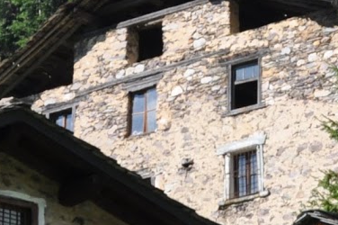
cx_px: 189
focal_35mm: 196
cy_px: 133
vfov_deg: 7.0
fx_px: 1839
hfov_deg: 10.5
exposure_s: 1/320
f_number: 9
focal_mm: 24
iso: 200
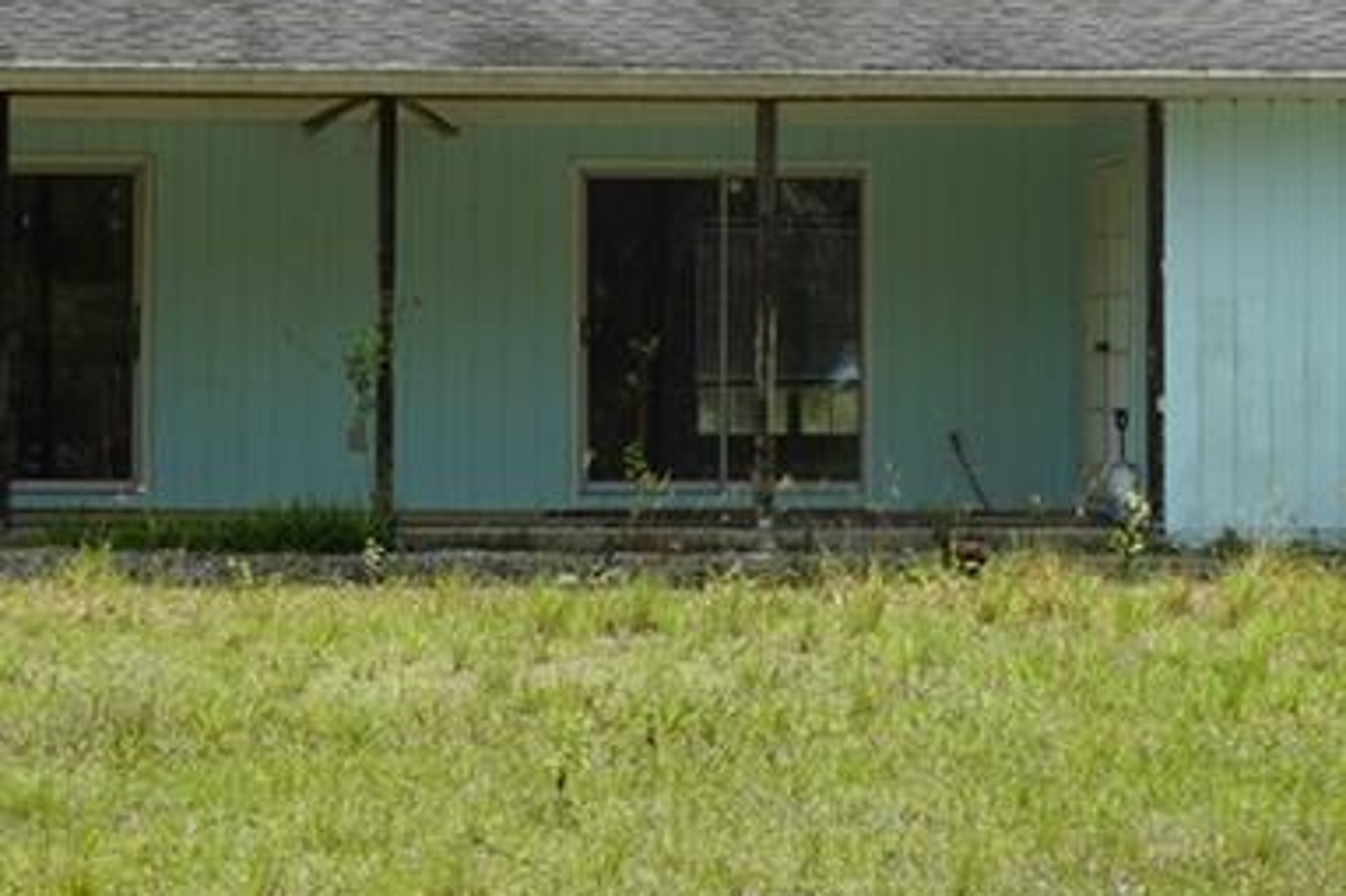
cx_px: 590
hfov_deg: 16.5
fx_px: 4647
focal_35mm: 124
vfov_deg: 11.0
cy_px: 257
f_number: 11
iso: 100
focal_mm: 31
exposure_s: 1/125
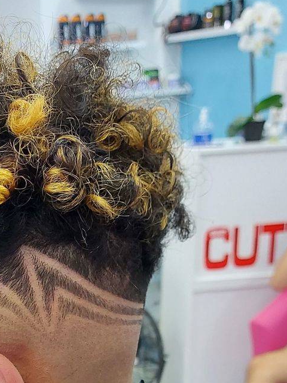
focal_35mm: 60
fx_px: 663
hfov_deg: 23.8
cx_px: 36
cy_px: 364
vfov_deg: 30.4
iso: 160
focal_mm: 5.23
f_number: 1.8
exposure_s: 1/50
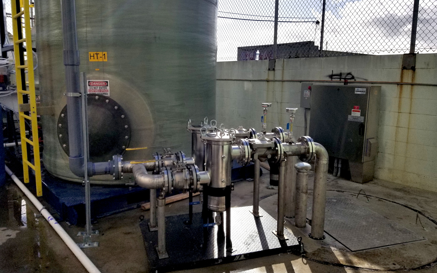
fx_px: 333
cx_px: 220
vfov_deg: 44.5
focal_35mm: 28
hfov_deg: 66.5
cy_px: 127
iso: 50
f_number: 1.7
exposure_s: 1/6757
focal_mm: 4.25
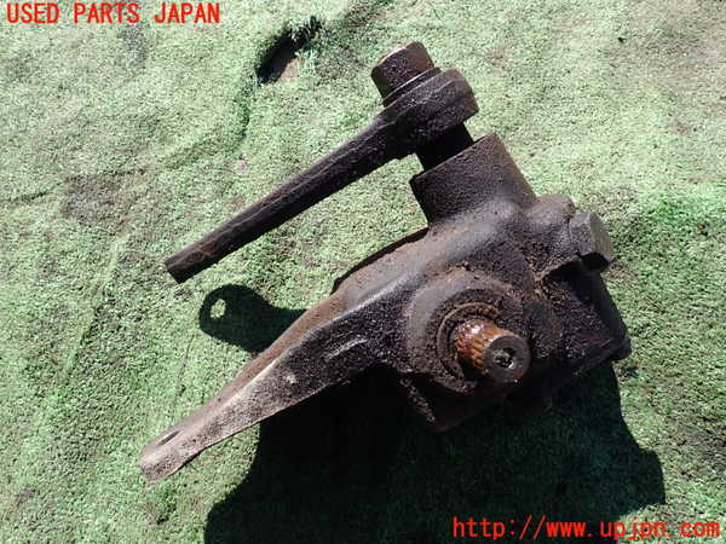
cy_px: 272
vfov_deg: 54.9
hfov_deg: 69.4
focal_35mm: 25
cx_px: 363
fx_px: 524
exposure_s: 1/640
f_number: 2.8
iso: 100
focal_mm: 4.5
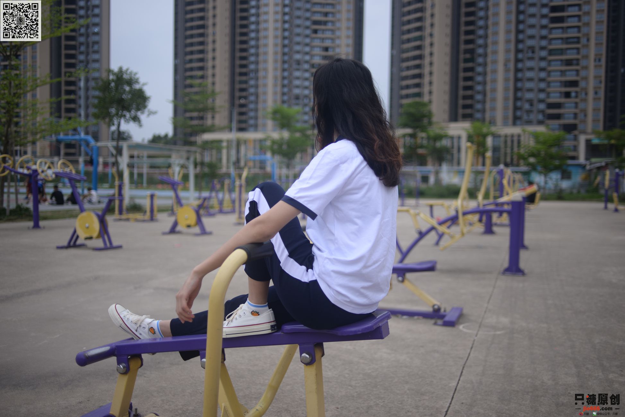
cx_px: 312
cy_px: 208
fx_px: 608
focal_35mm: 35
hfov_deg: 54.4
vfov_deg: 37.9
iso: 125
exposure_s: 1/800
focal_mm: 35
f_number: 2
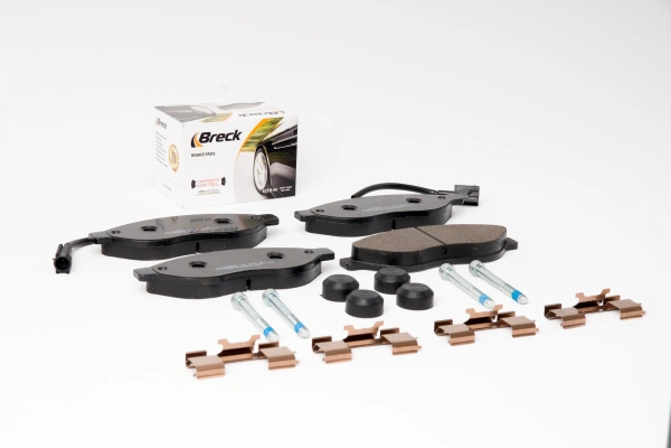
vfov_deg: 16.6
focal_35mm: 82
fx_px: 1538
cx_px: 336
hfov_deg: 24.6
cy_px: 224
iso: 100
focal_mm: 55
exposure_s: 1/200
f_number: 11
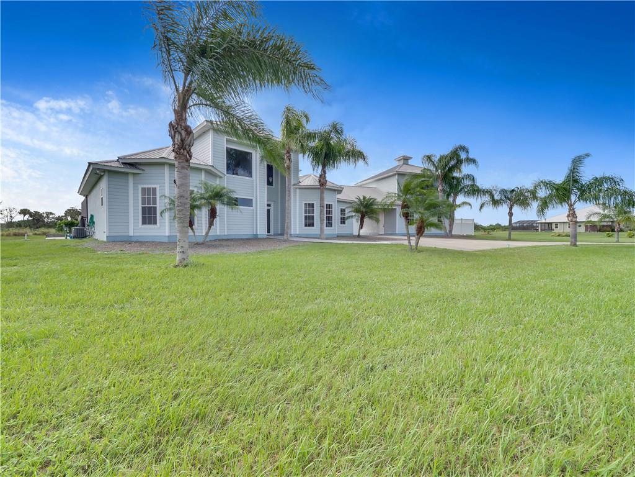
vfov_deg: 85.7
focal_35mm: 14
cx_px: 318
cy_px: 238
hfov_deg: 102.1
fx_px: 257
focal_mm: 7
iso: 200
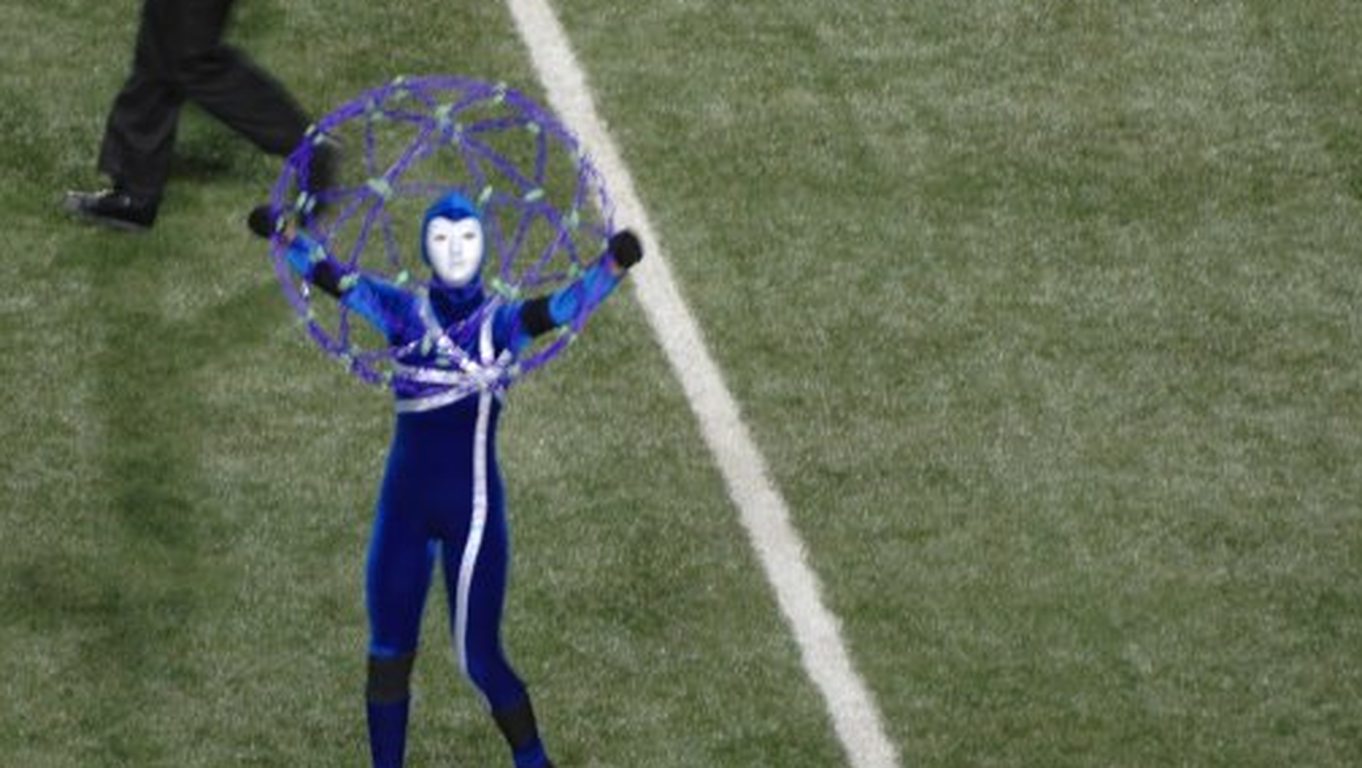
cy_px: 462
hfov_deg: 4.3
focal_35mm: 498
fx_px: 17993
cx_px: 513
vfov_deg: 2.4
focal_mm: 200
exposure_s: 1/60
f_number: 2.8
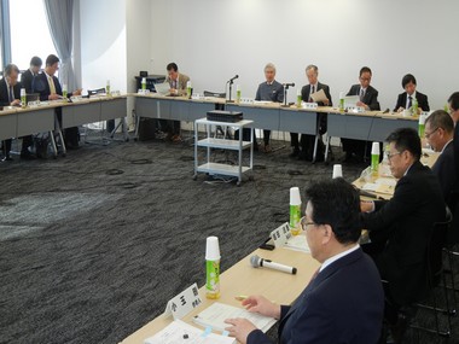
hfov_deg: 42.1
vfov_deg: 32.2
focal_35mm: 45
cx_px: 230
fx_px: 597
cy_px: 172
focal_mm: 8.1
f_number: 3.8
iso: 230
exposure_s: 1/39.7
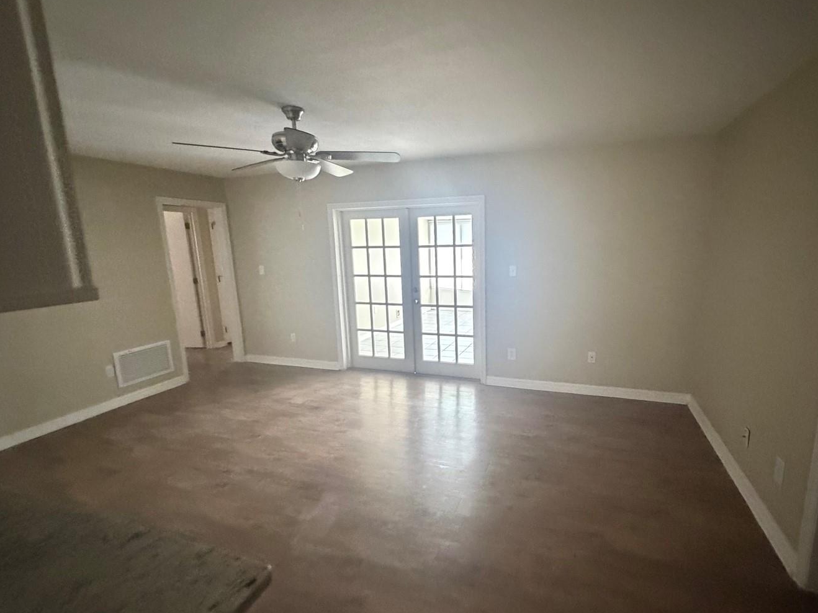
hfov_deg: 90.7
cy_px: 315
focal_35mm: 17
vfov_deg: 74.7
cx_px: 454
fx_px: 402
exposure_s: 1/60
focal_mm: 2.22
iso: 1250
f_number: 2.2
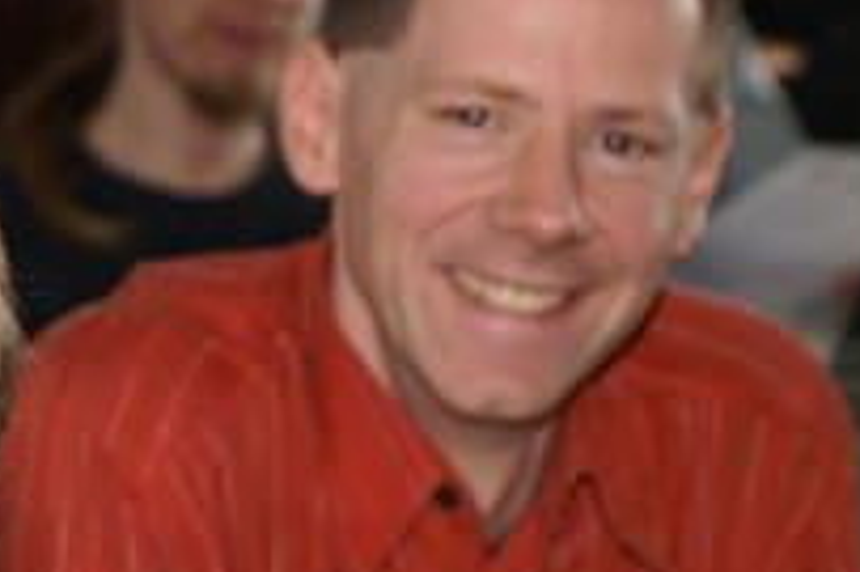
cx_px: -373
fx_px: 5657
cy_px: 691
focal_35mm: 237
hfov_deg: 8.5
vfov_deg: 5.8
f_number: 5.6
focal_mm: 50
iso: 200
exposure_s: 1/60
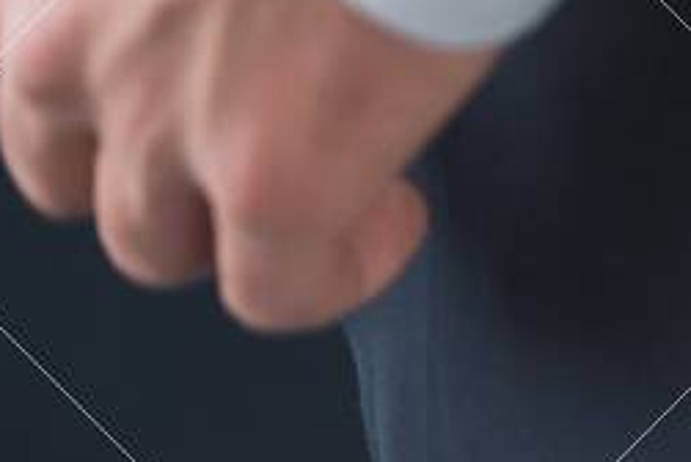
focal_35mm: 1035
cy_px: -403
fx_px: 19889
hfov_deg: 2.0
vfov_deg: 1.3
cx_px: -140
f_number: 3.2
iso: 640
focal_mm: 200
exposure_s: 1/200
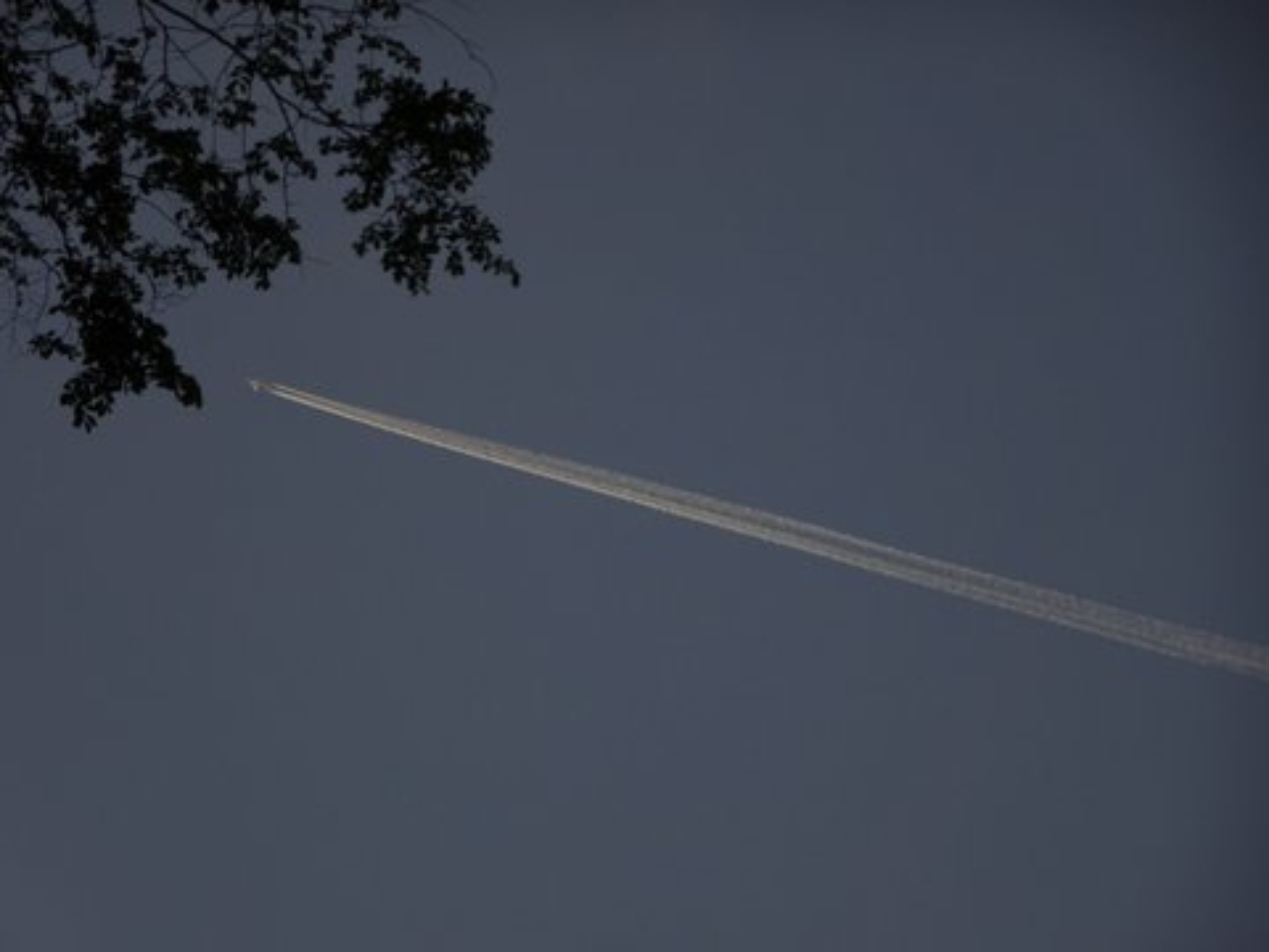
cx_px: 634
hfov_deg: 8.3
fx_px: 8762
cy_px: 476
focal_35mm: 239
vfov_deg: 6.2
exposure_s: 1/60
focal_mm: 40.86
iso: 80
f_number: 6.3
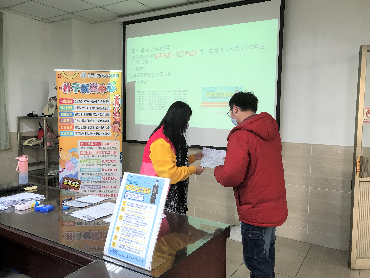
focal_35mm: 29
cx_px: 190
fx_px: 310
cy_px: 141
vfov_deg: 48.2
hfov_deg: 61.7
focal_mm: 3.99
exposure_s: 1/24
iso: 40
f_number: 1.8
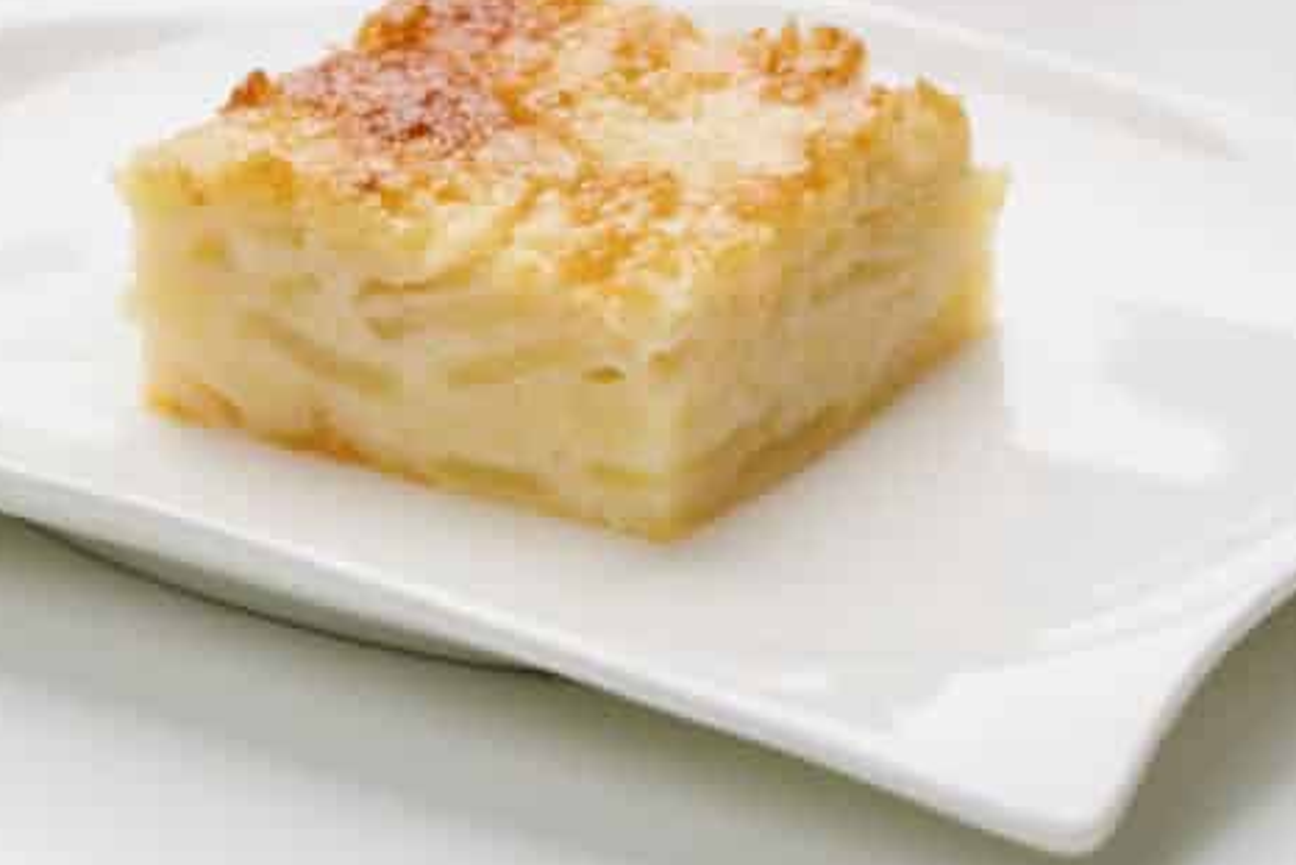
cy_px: 132
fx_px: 13359
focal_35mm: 371
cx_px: 559
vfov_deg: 3.7
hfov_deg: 5.6
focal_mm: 169
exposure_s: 1/6
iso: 100
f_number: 9
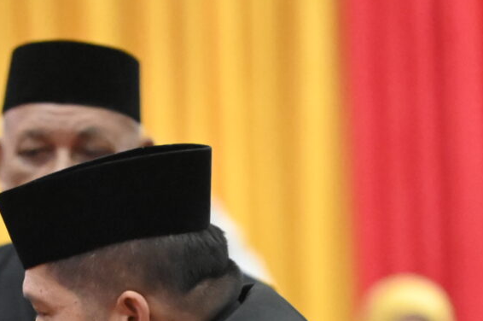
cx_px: -201
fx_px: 10305
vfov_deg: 1.8
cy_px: 634
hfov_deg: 2.7
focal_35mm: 769
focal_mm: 170
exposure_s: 1/250
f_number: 3.2
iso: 10000
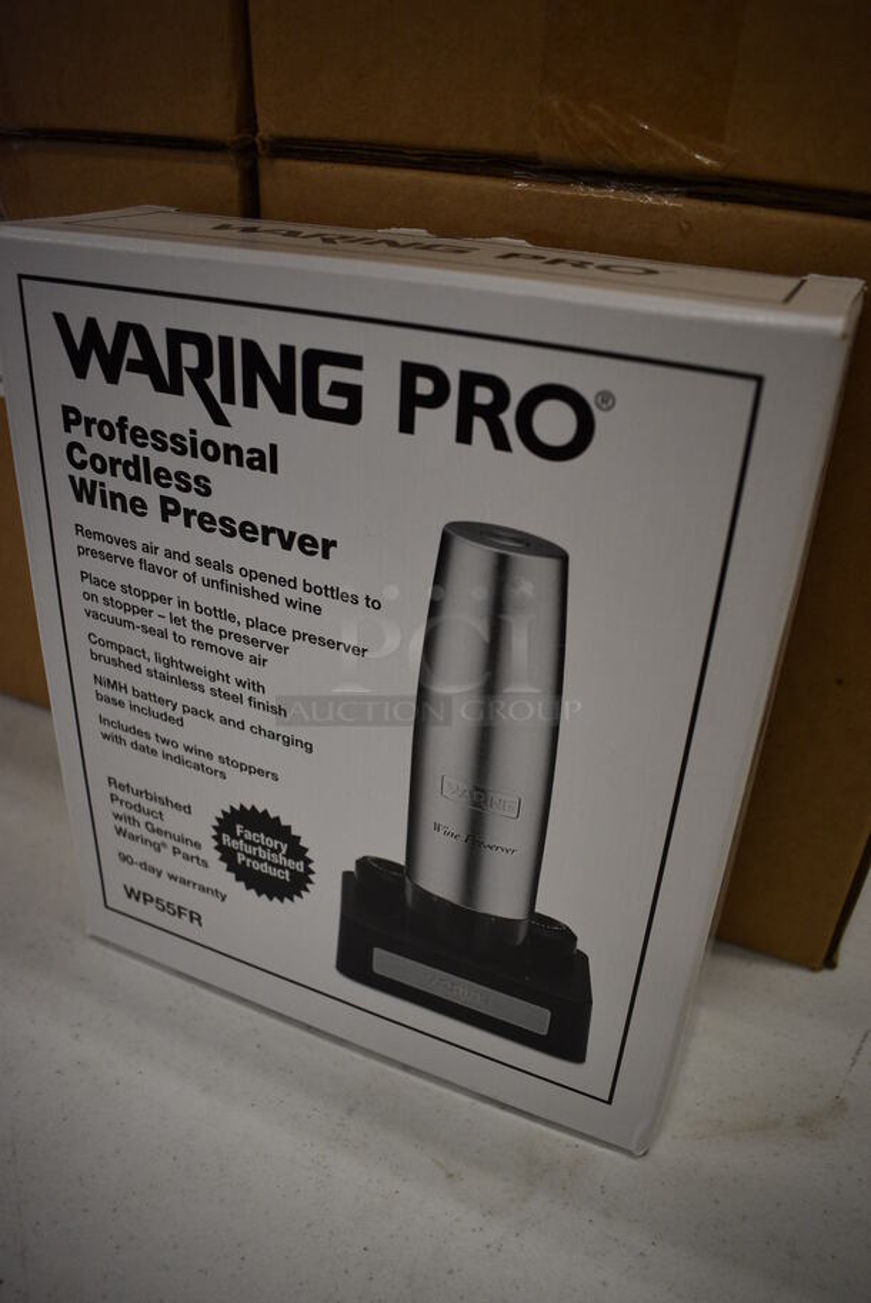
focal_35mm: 27
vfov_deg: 67.3
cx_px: 436
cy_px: 652
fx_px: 978
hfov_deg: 48.0
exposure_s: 1/200
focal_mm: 18
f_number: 3.5
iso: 800
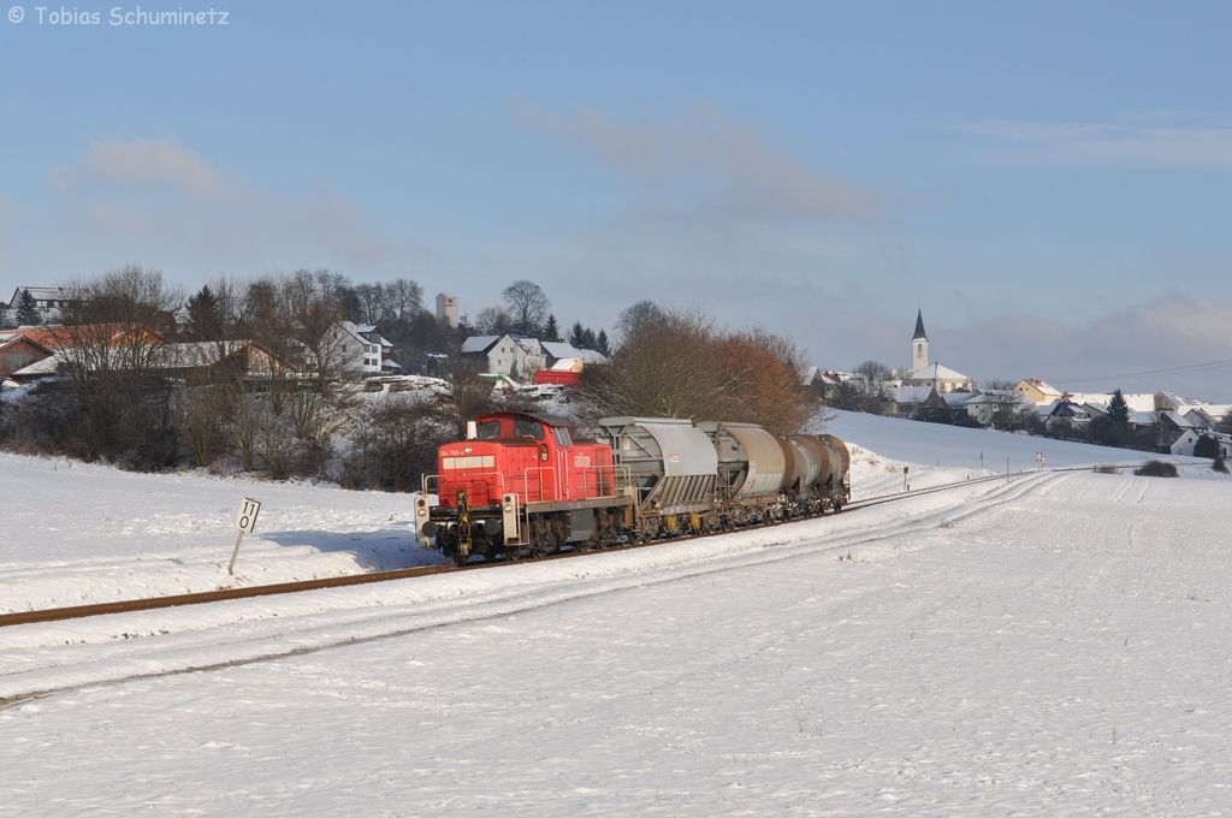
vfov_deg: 16.5
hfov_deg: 24.6
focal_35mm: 82
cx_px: 616
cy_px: 409
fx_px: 2820
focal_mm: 55
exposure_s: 1/500
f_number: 10
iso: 200
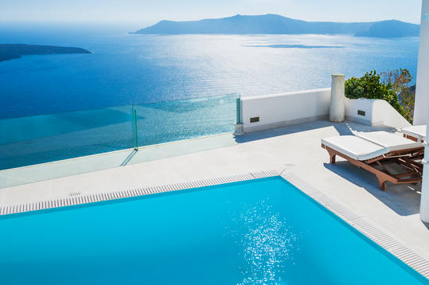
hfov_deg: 49.3
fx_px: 464
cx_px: 256
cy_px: 107
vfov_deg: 34.0
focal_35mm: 39
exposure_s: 1/640
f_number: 7.1
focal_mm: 29
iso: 200
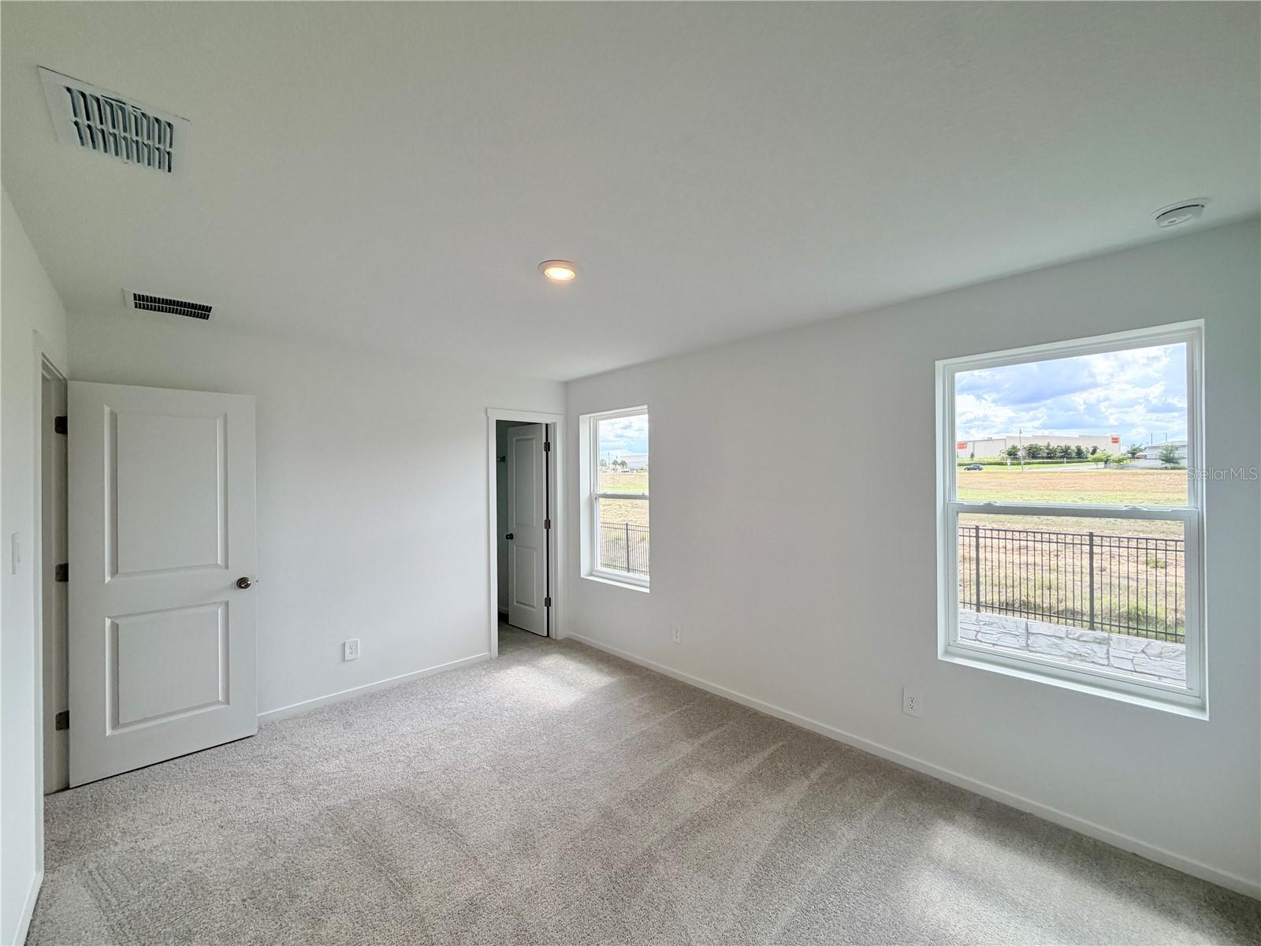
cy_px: 473
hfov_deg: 102.1
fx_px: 510
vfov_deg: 85.7
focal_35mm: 14
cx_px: 630
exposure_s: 1/167
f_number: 2.2
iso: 50
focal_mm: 2.22
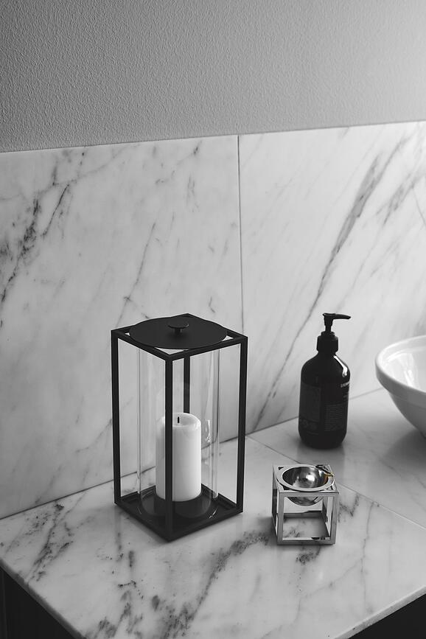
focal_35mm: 50
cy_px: 320
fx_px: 887
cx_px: 213
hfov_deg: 27.0
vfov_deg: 39.6
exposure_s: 2
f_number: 7.1
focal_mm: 50
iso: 100
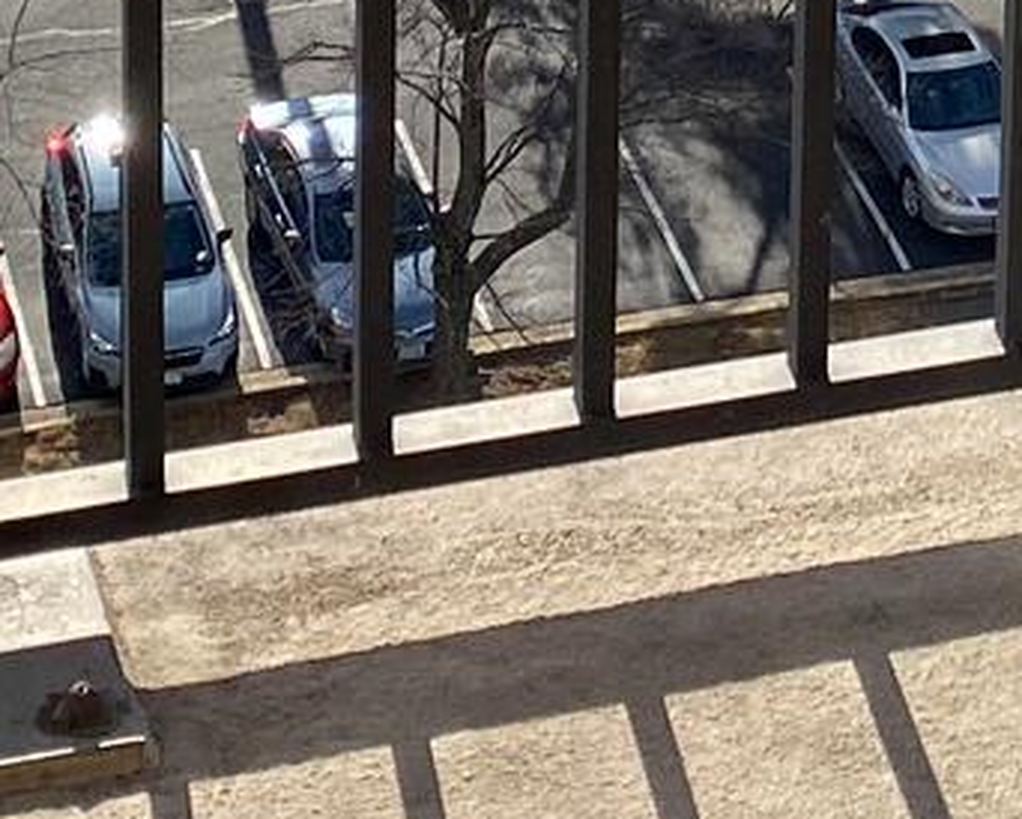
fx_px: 4600
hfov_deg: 12.6
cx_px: 953
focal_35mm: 152
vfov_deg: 9.3
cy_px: -1049
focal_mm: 4.25
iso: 32
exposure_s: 1/4274
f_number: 1.8
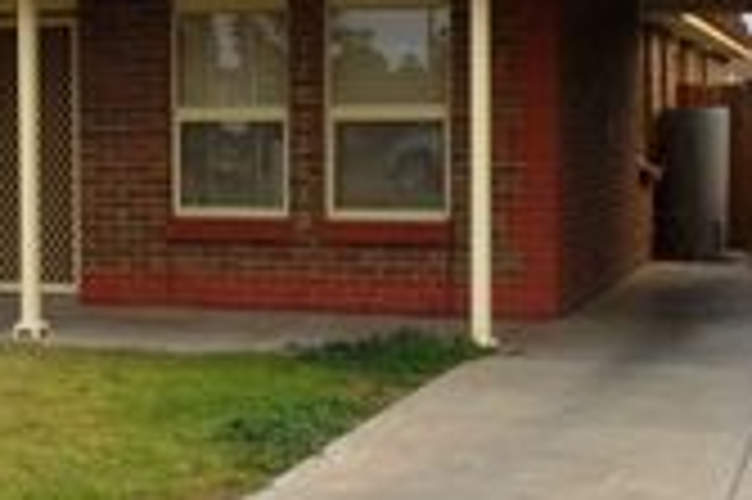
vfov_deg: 17.9
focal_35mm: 76
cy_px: 164
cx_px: 180
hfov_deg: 26.3
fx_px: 1586
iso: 400
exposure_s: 1/100
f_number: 11
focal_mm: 18
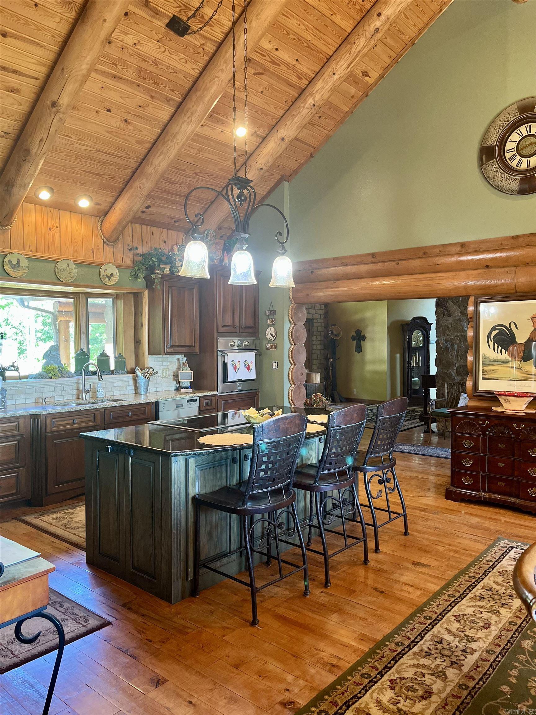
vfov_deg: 67.3
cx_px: 268
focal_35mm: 26
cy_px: 358
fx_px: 537
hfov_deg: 53.1
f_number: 1.6
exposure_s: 1/60
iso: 320
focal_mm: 5.1
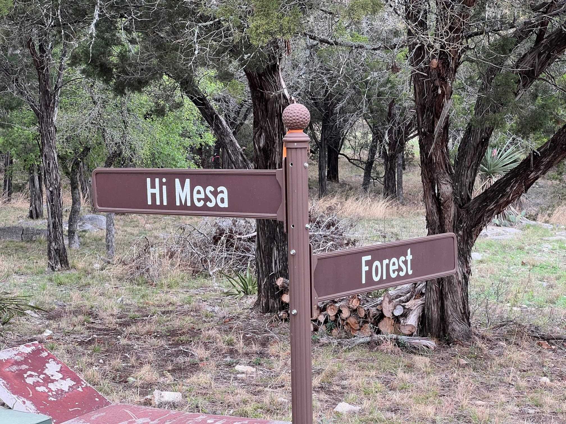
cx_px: 283
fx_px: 1259
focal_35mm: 77
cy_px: 212
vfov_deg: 19.1
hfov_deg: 25.3
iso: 50
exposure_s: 1/99
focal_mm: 9
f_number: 2.8
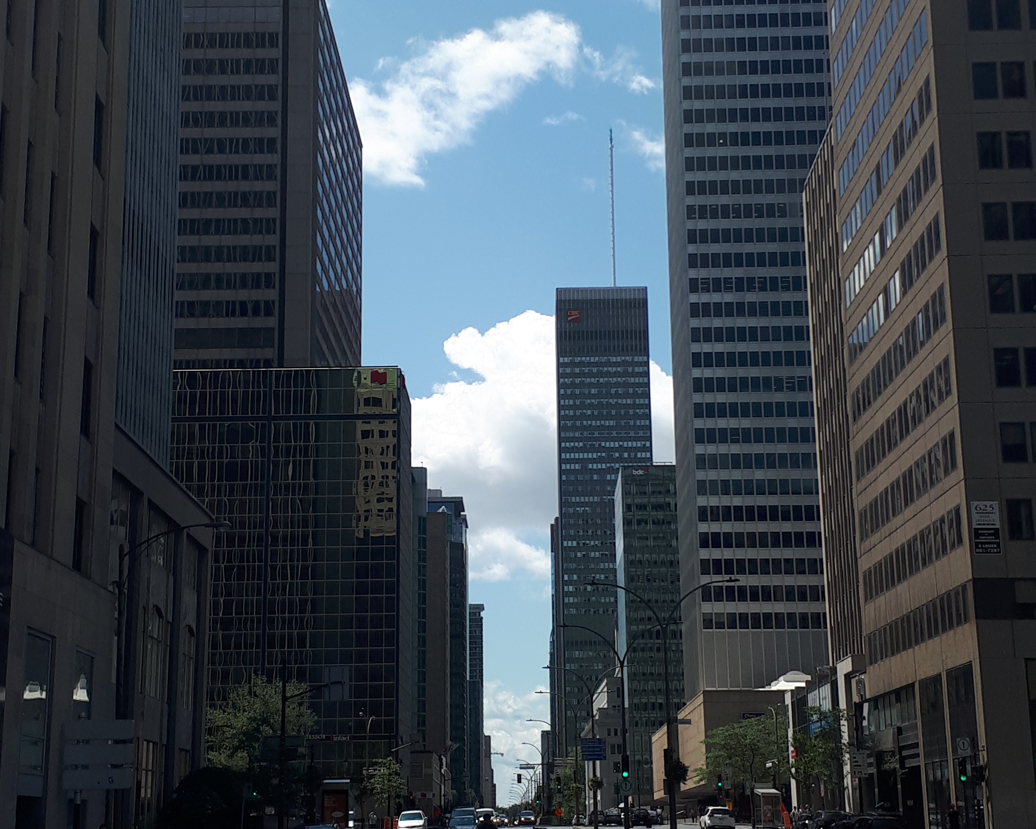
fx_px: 1104
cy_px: 382
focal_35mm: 36
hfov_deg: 50.3
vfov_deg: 41.1
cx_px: 508
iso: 40
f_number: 1.9
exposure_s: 1/2053
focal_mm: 3.6
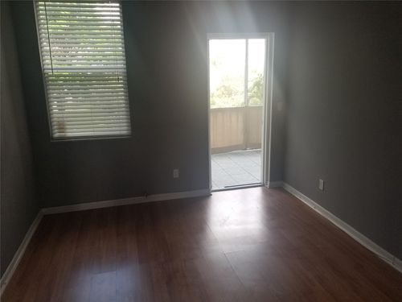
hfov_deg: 67.3
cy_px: 151
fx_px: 302
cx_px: 201
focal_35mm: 26
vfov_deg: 53.1
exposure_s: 1/120
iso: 64
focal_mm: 4.25
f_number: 1.7
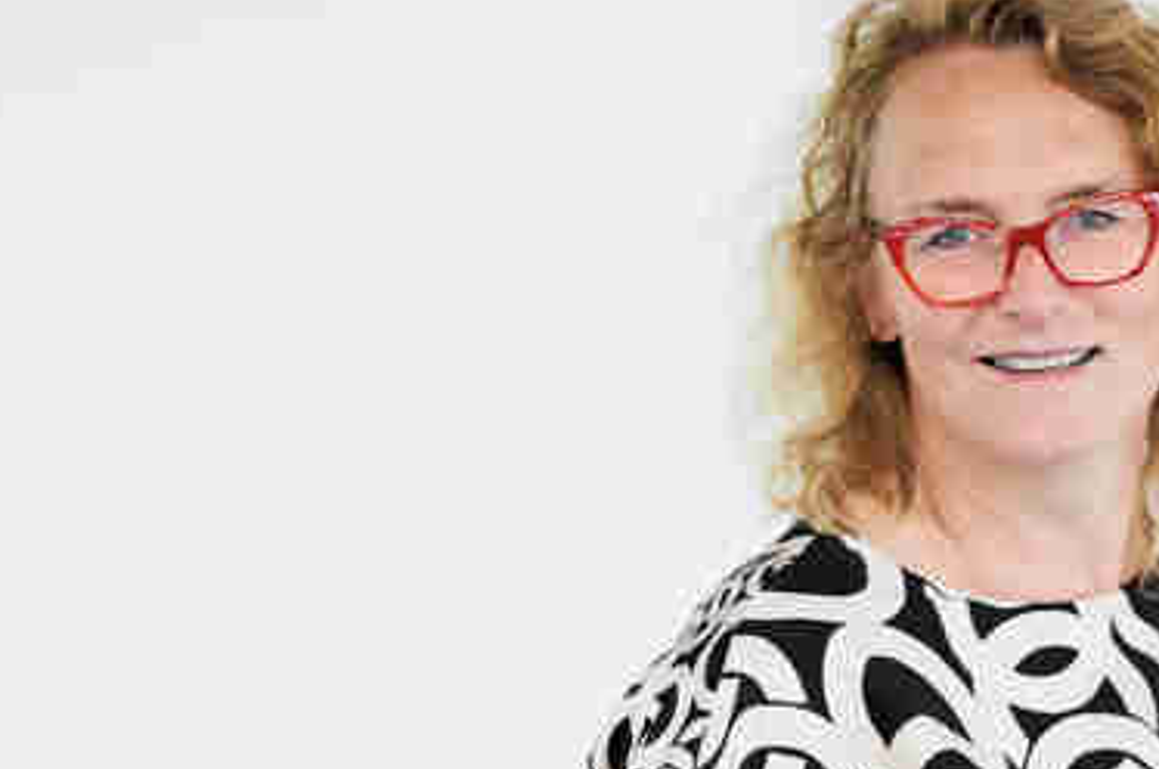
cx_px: 899
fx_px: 6653
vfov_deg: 6.6
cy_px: 423
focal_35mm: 207
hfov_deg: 9.9
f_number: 2.2
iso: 200
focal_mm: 85
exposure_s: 1/100
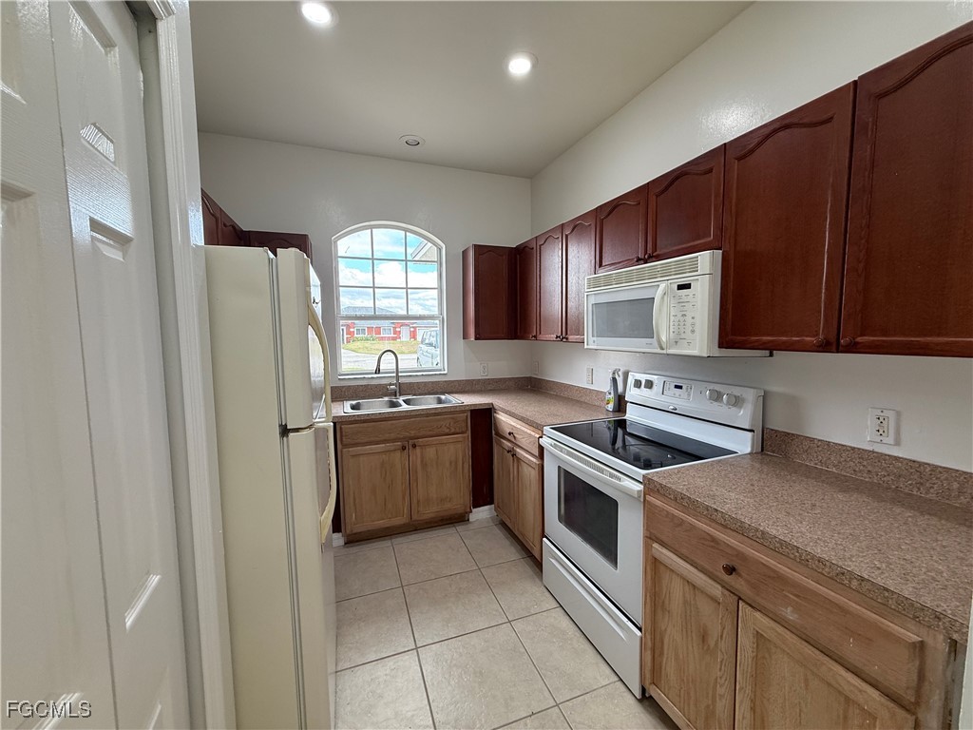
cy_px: 365
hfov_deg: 102.1
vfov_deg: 85.7
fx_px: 394
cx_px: 486
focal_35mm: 14
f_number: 2.2
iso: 80
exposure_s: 1/120
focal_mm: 2.22
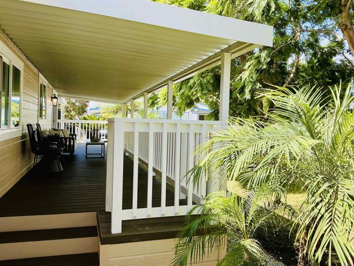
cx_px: 177
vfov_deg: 49.7
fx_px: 286
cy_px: 133
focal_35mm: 28
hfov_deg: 63.4
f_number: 1.8
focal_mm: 3
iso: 25
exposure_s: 1/397
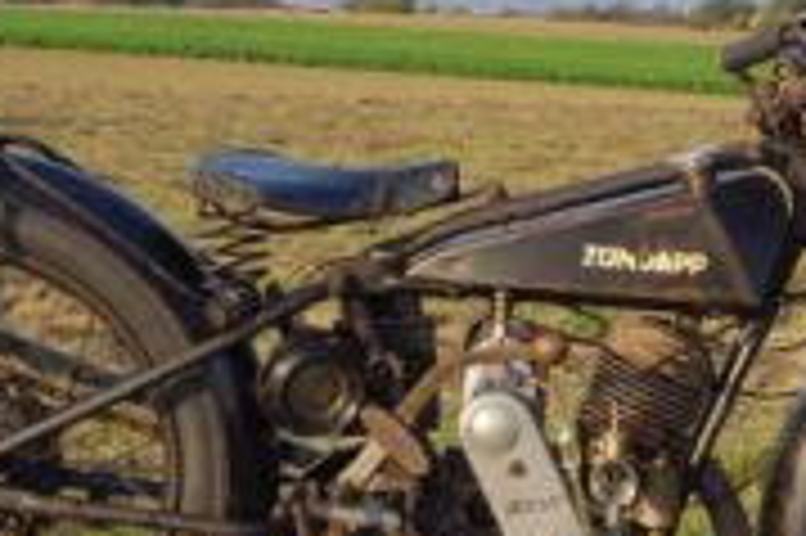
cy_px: 338
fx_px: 2304
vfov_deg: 13.3
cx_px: 509
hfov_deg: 19.8
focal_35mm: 103
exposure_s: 1/200
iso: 125
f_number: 5.6
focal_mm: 17.18
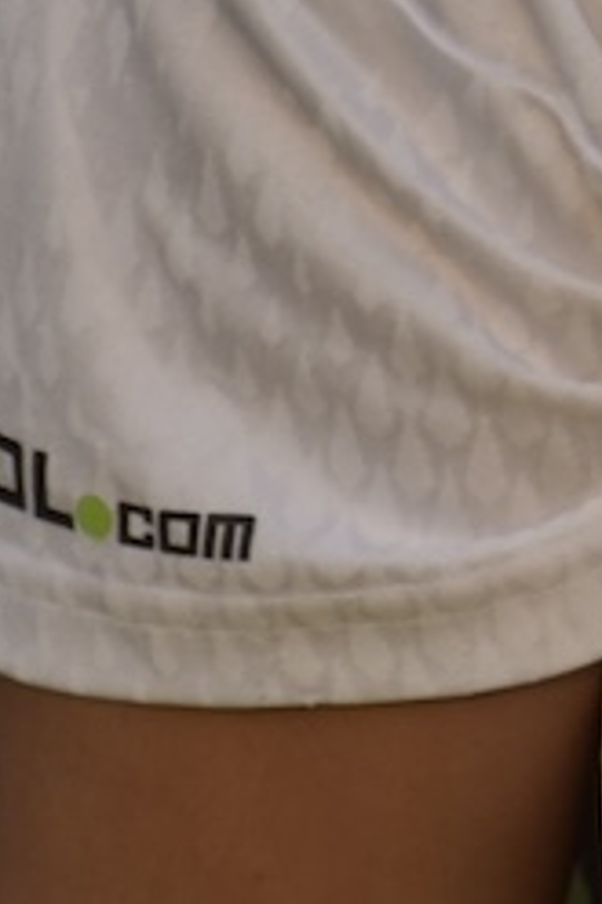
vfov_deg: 2.2
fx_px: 23836
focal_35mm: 949
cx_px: 1686
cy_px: -388
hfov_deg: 1.4
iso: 125
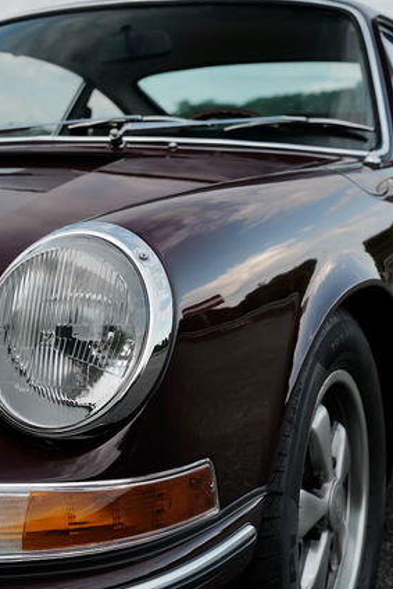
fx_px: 1243
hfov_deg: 17.9
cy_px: 283
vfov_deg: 26.6
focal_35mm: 76
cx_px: 126
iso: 100
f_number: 3.5
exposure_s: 1/125
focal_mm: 28
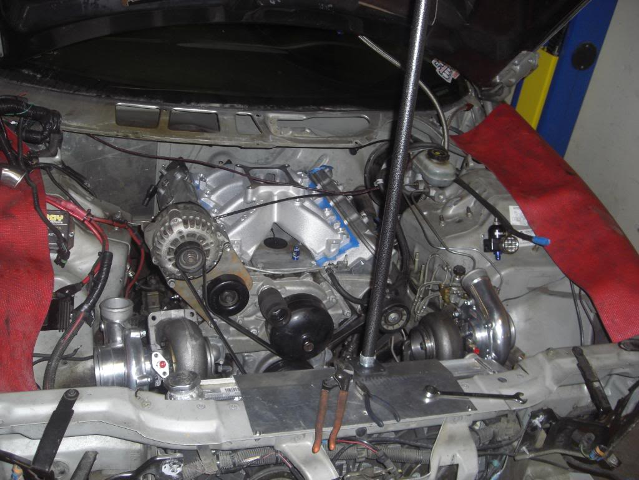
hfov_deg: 49.0
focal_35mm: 38
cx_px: 320
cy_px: 240
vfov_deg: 37.7
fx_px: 701
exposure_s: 1/60
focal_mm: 6.2
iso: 100
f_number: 2.7
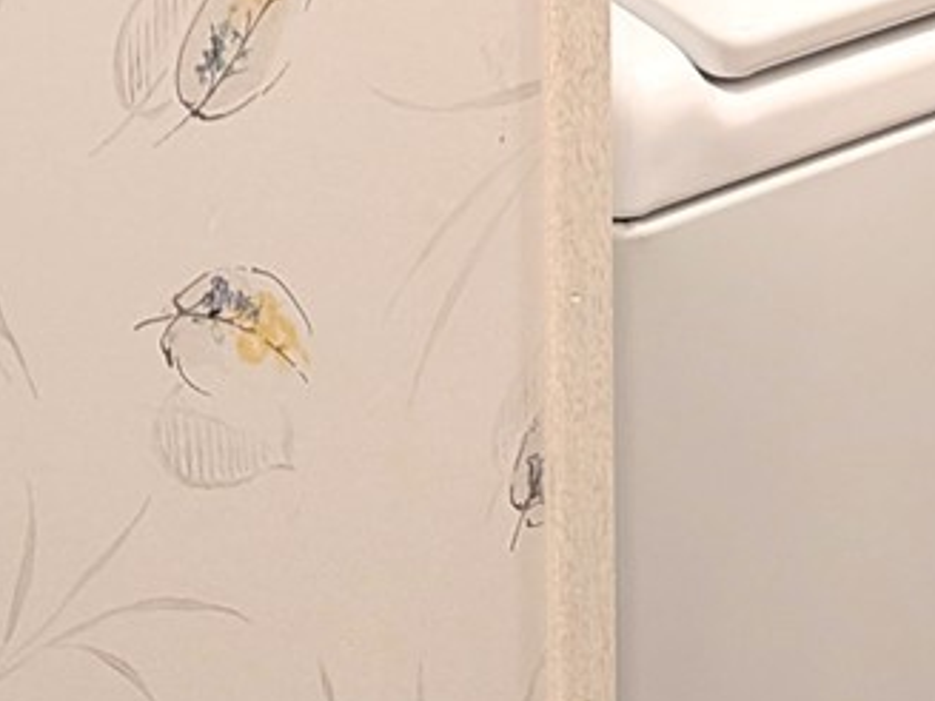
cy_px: -604
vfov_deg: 11.6
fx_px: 3160
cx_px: 773
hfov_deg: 16.7
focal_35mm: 117
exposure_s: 1/30
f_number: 1.7
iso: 110
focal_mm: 4.53
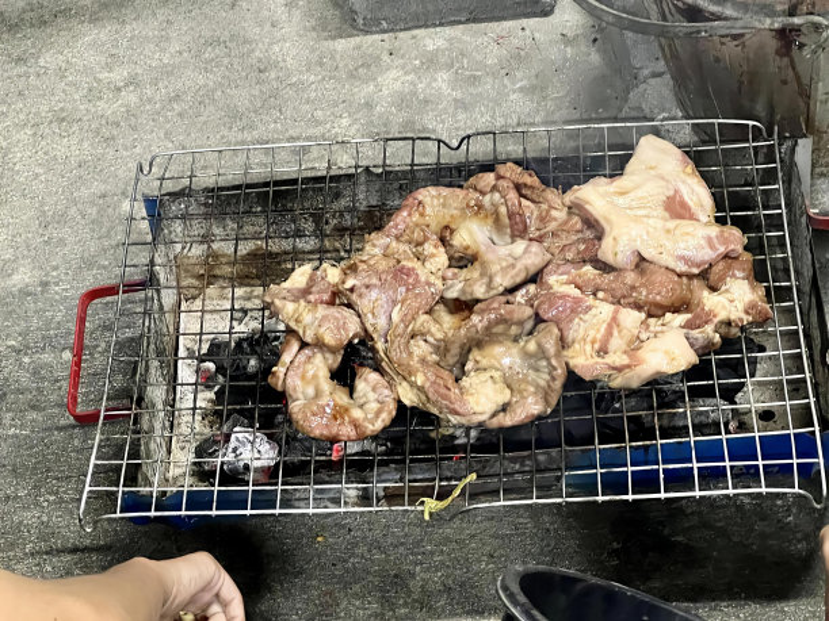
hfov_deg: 25.3
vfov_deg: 19.1
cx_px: 414
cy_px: 310
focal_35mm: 77
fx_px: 1844
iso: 800
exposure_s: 1/25
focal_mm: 9
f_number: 2.8
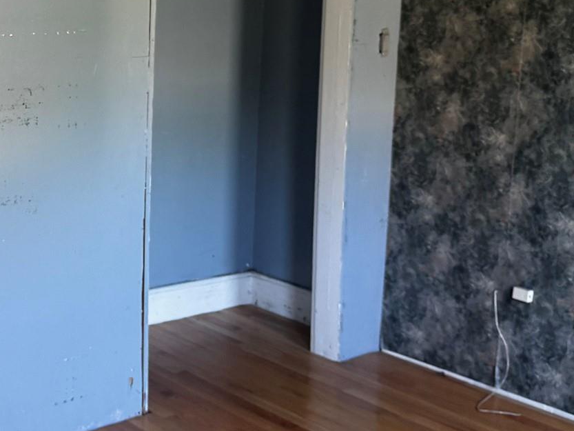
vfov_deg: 24.6
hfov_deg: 30.3
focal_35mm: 59
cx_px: -6
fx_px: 978
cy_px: 123
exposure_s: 1/61
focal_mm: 6.76
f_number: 1.78
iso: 200
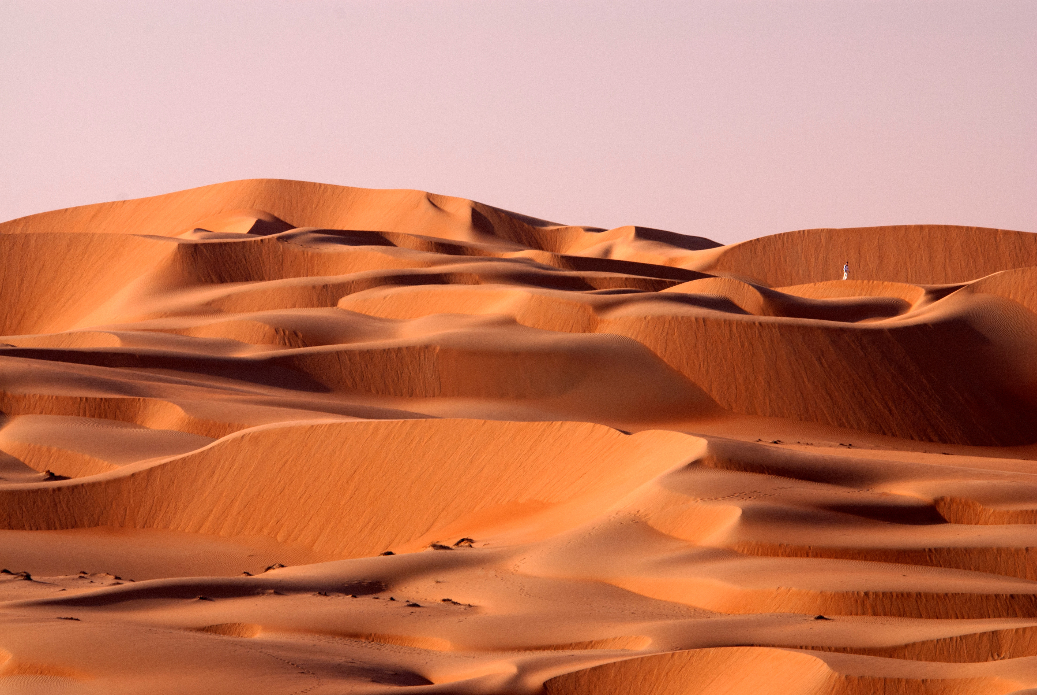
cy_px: 348
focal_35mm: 330
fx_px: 9517
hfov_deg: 6.2
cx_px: 518
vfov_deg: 4.2
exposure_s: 1/80
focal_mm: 220
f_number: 11
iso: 200
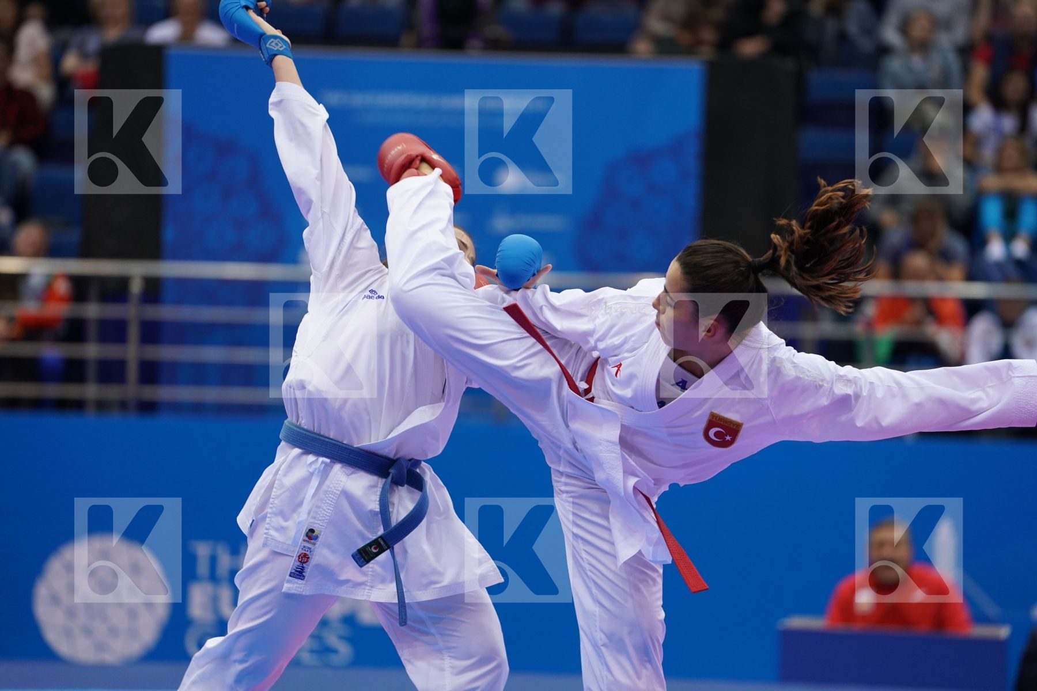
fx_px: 5761
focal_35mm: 200
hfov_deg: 10.3
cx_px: 518
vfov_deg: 6.9
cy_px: 346
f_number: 2.8
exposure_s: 1/1000
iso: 1250
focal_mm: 200
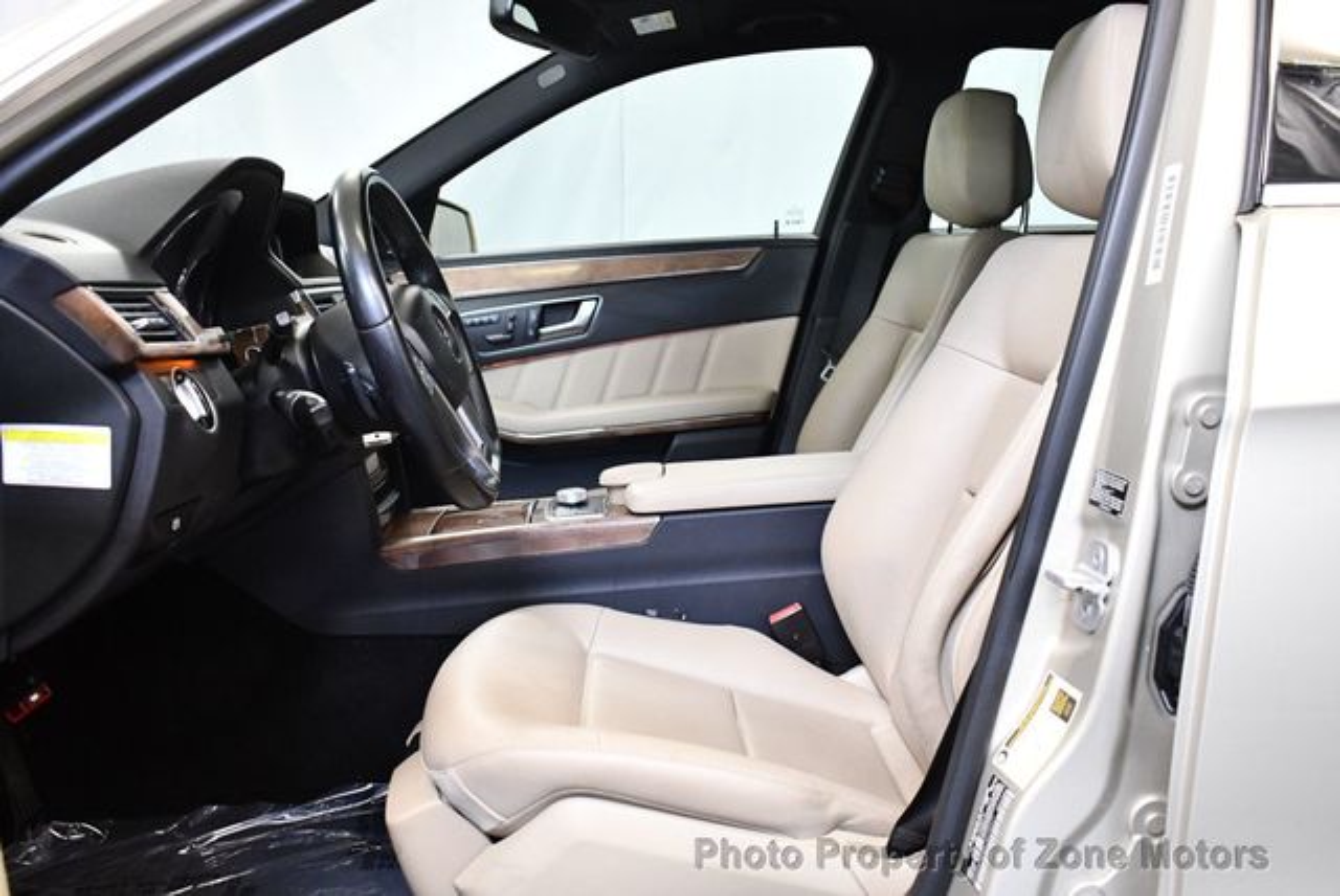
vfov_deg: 36.9
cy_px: 448
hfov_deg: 53.1
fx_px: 1341
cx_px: 670
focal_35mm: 36
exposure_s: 1/125
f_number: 3.5
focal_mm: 18
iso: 2800
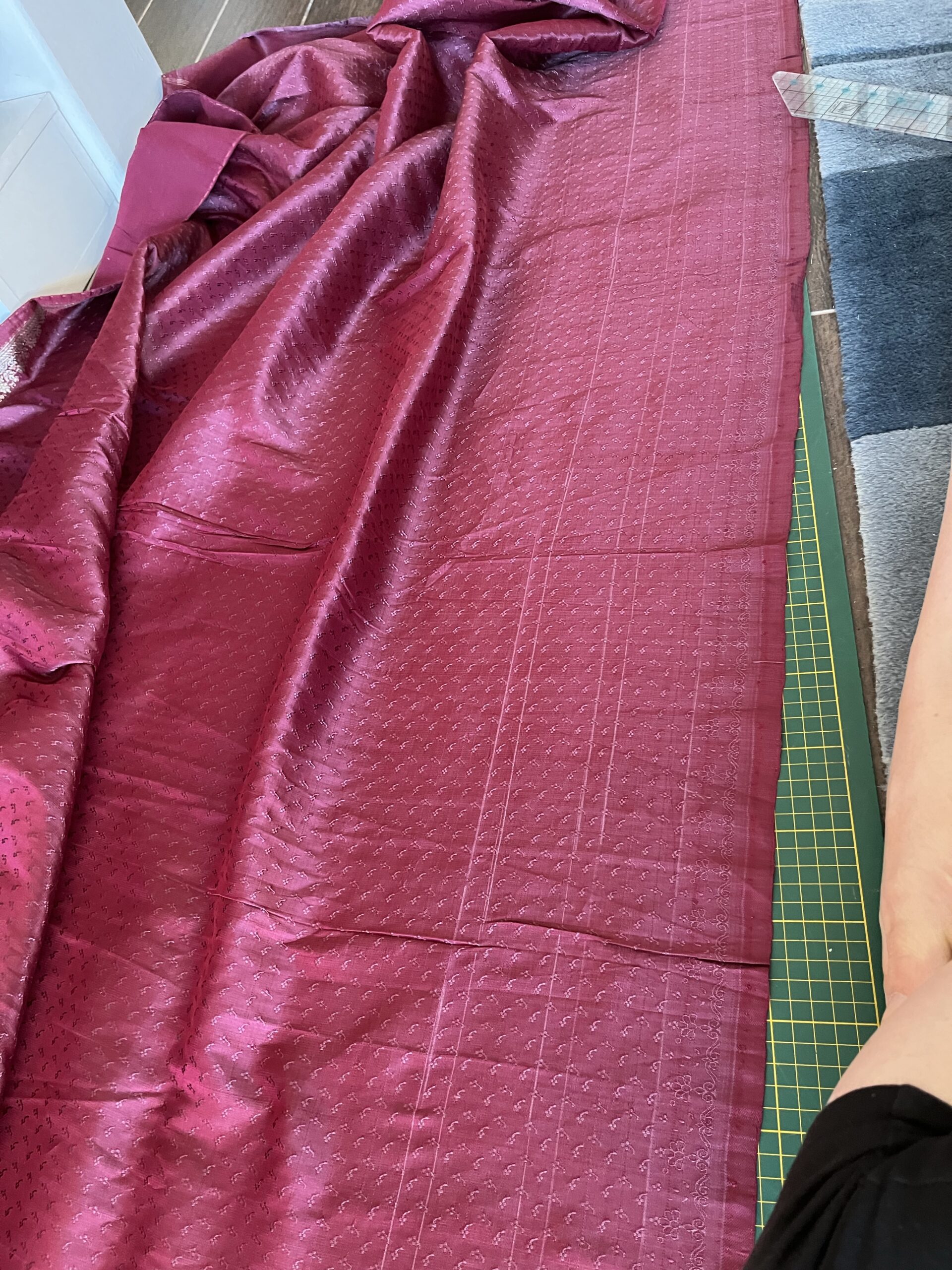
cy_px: 635
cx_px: 476
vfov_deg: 67.3
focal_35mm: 26
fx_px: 953
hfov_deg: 53.1
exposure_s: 1/40
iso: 640
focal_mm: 5.1
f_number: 1.6
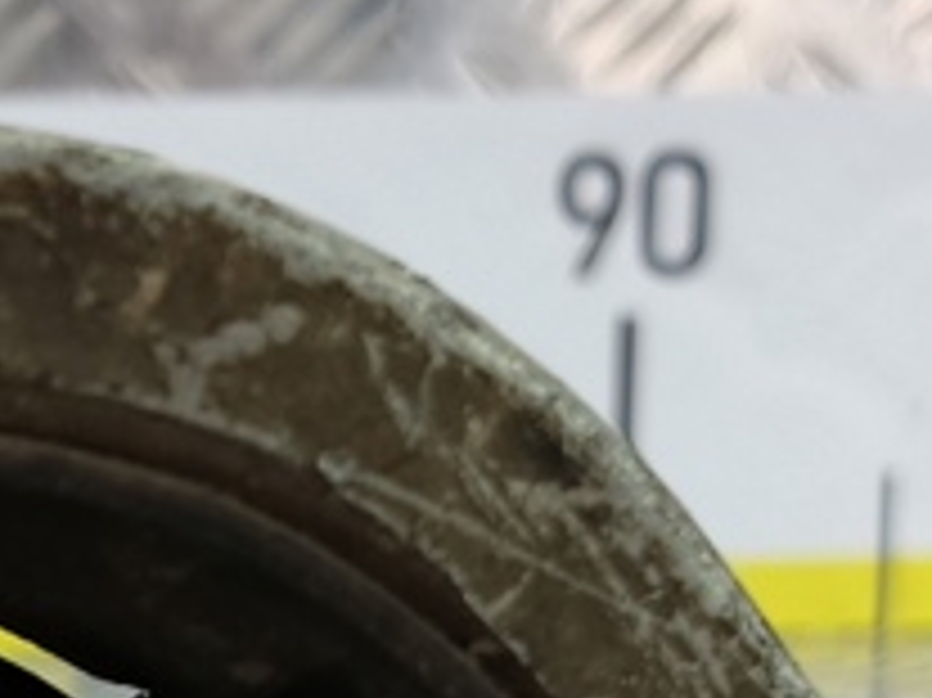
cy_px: 1022
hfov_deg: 17.0
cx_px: 59
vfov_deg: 12.4
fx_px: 3068
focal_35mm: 114
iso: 95
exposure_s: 1/25
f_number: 1.6
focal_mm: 4.11
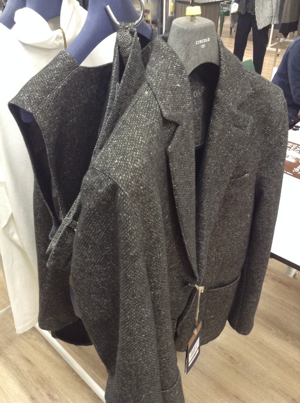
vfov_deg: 55.5
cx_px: 150
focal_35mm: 33
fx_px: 383
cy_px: 202
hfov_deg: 42.8
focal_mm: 3.3
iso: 125
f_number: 2.4
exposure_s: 1/24
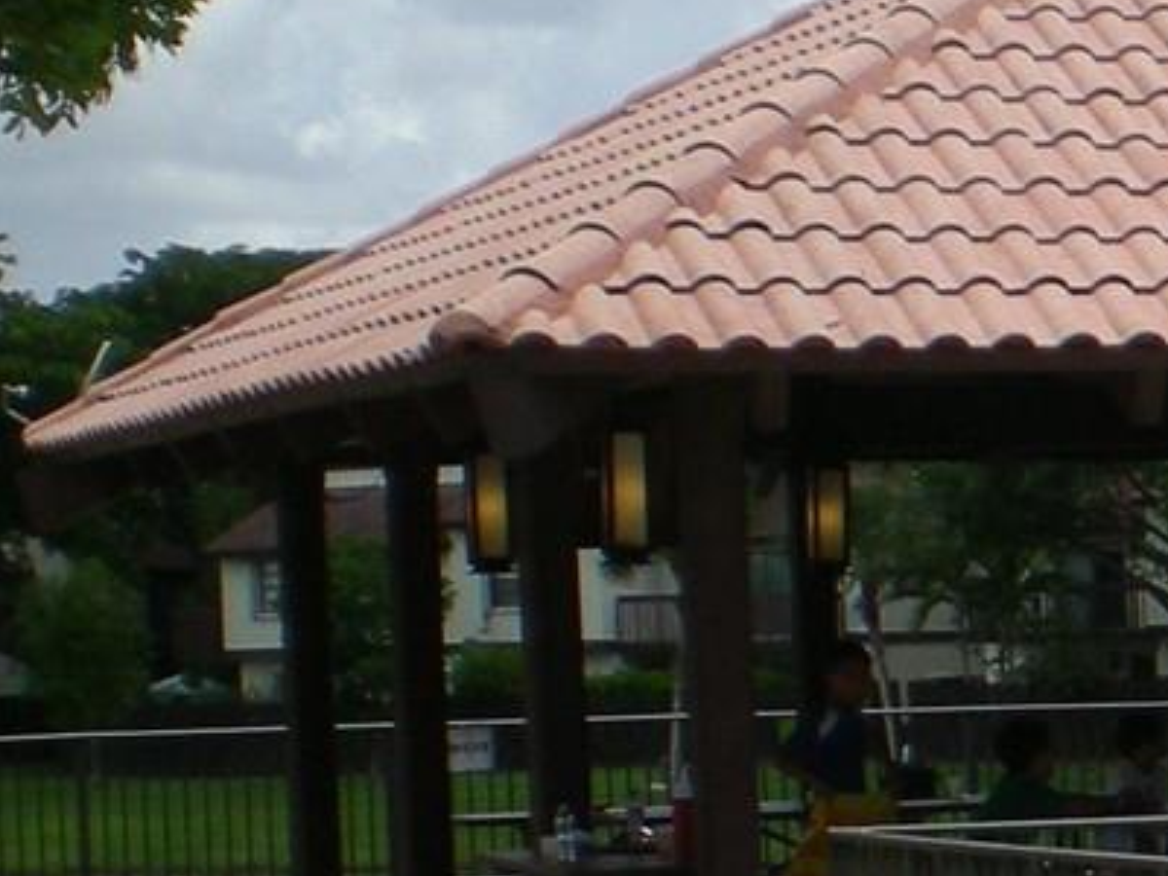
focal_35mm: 152
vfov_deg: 9.6
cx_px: 2053
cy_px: 1025
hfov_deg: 12.0
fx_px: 5129
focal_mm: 6.3
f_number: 4.6
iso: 50
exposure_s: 1/434
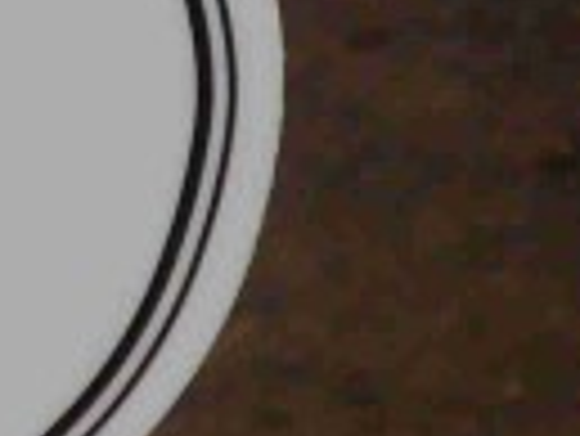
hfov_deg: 1.7
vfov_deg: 1.2
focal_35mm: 1192
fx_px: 19991
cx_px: -576
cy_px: -243
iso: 80
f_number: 5.7
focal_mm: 42.54
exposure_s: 1/400
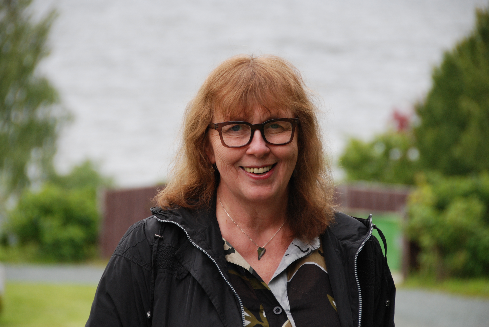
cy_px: 164
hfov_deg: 10.1
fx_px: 2754
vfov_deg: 6.8
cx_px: 244
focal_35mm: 202
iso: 400
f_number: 5.6
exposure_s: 1/500
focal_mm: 135
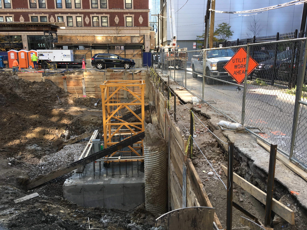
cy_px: 115
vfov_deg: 48.2
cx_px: 154
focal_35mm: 29
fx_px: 257
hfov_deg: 61.7
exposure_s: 1/165
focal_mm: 4.15
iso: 25
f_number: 2.2
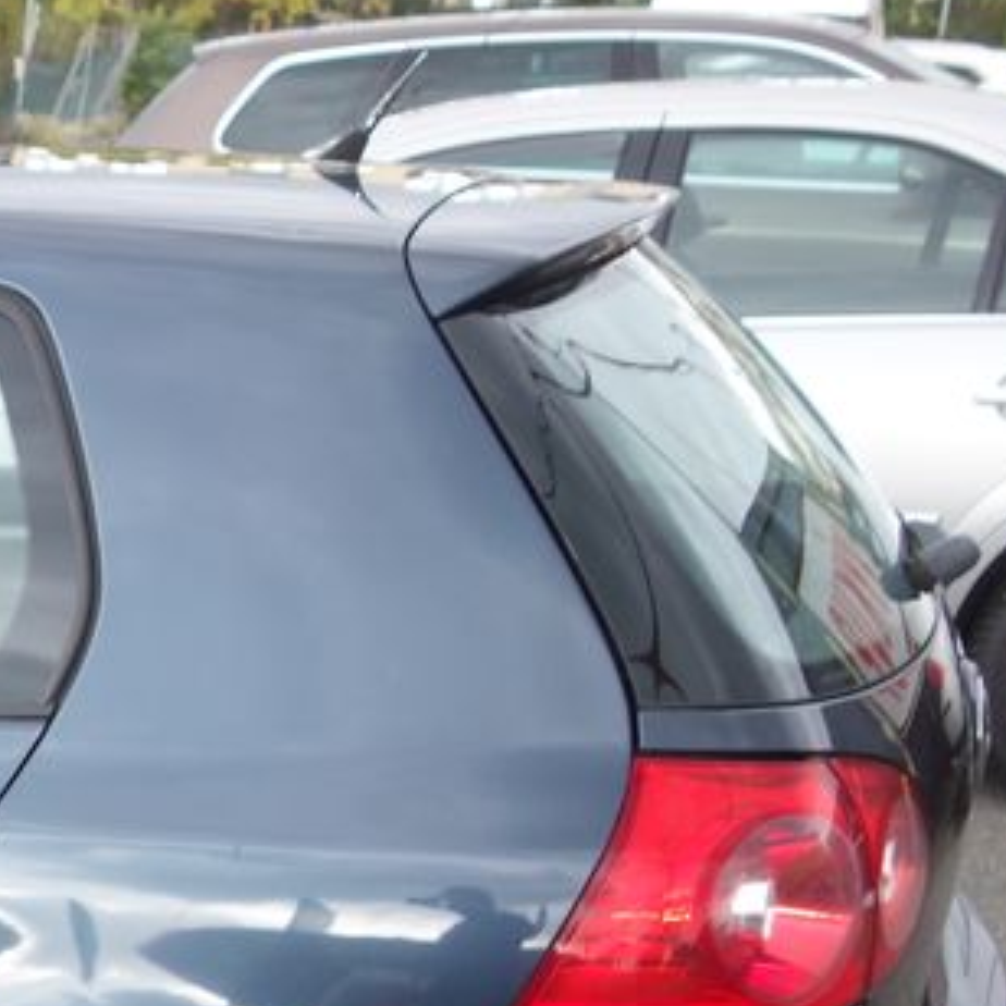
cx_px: -565
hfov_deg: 18.9
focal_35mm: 79
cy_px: 968
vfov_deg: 21.3
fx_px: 2597
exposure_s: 1/100
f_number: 2
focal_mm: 10.4
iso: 125
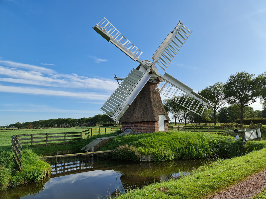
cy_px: 100
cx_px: 133
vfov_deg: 54.9
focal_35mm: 25
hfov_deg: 69.4
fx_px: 192
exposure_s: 1/1002
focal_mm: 7
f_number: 1.8
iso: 50
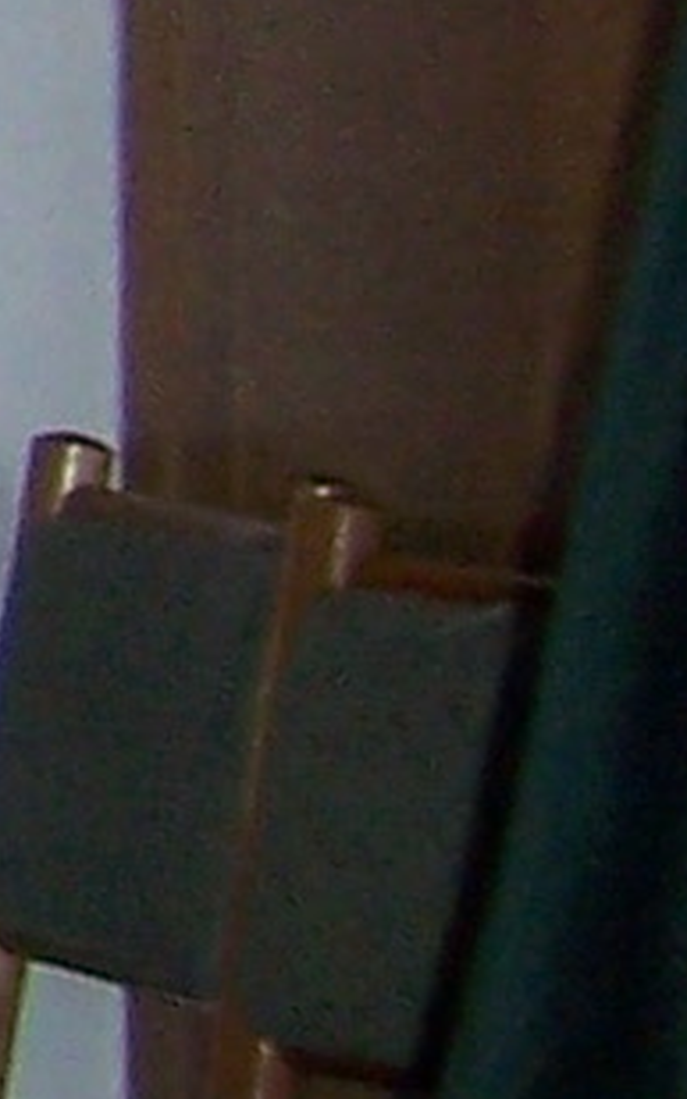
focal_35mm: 318
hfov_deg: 3.6
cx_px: -3396
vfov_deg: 6.5
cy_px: -708
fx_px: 9531
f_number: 2.8
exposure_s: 1/60
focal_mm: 6.2
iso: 125
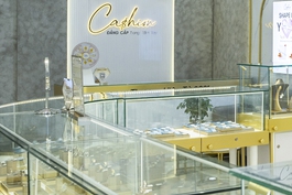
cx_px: 371
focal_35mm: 80
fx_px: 649
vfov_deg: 17.1
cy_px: 70
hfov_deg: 22.8
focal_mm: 29
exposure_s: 1/400
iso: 500
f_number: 5.6
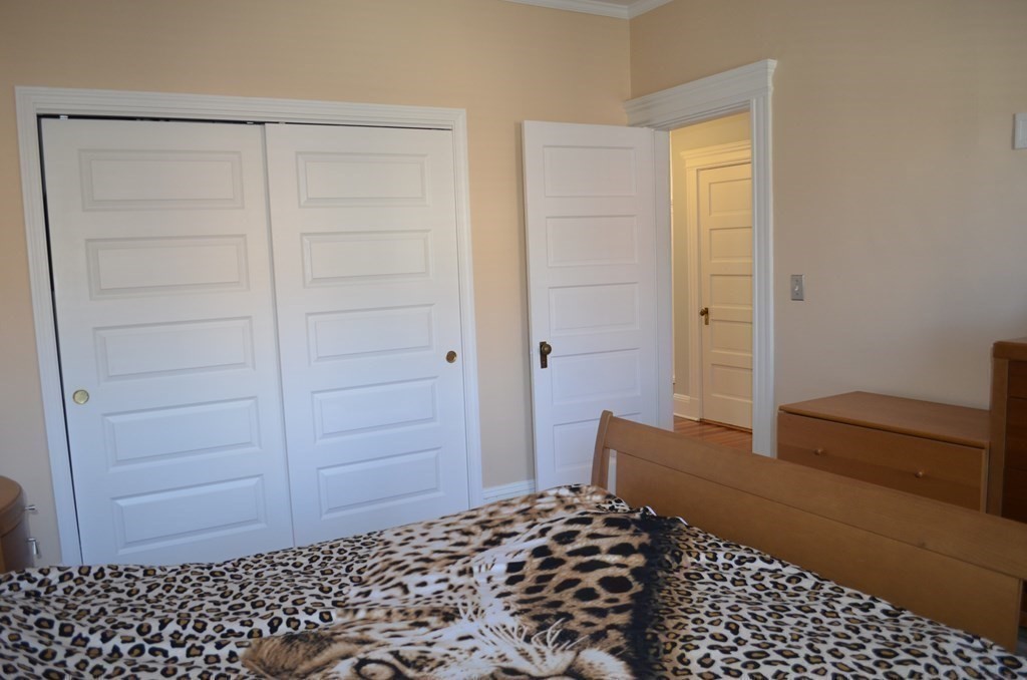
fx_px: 769
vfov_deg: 47.7
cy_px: 340
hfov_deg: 67.5
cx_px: 514
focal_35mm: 27
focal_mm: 18
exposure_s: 1/60
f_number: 3.5
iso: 720
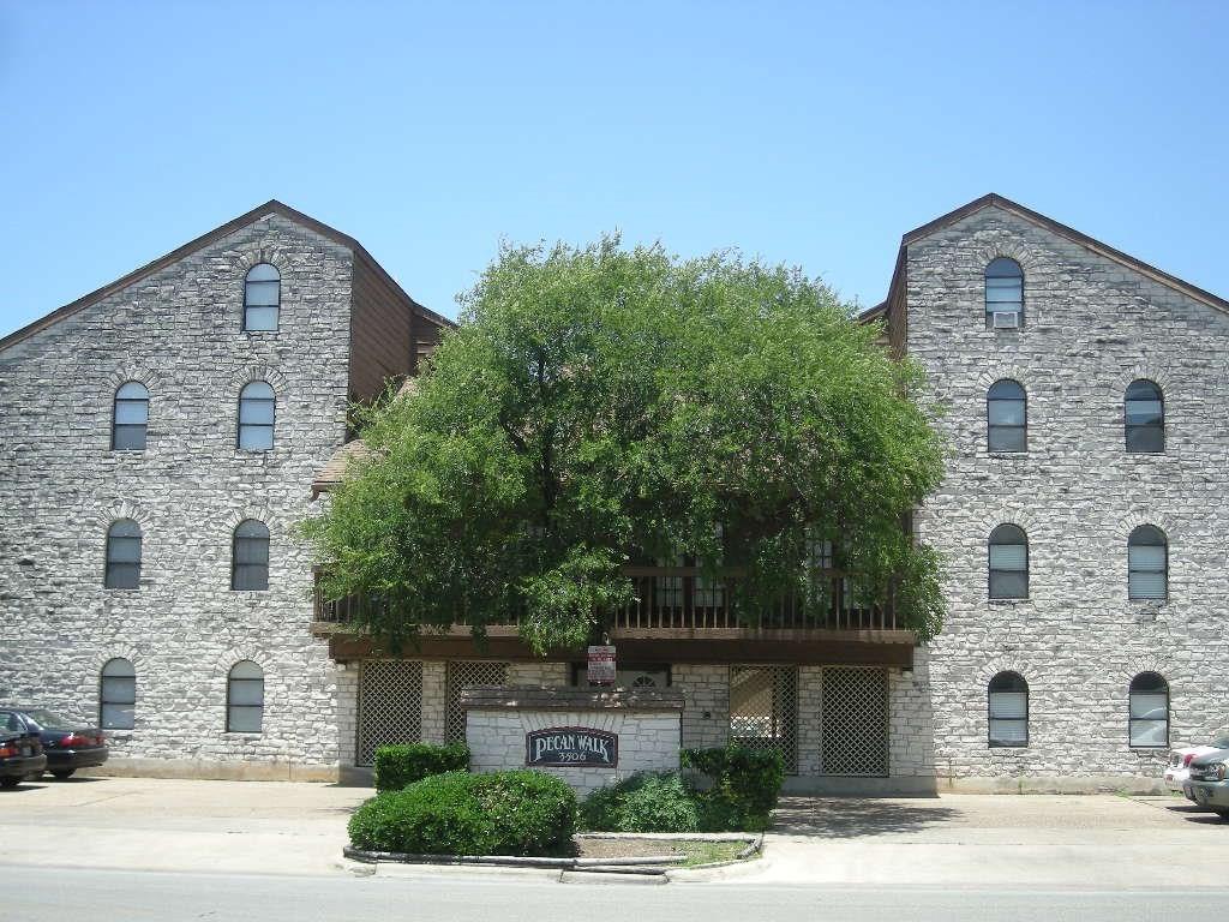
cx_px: 614
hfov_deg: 38.9
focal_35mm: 49
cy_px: 461
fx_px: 1740
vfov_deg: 29.7
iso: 50
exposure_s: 1/402
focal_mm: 7.9
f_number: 3.2
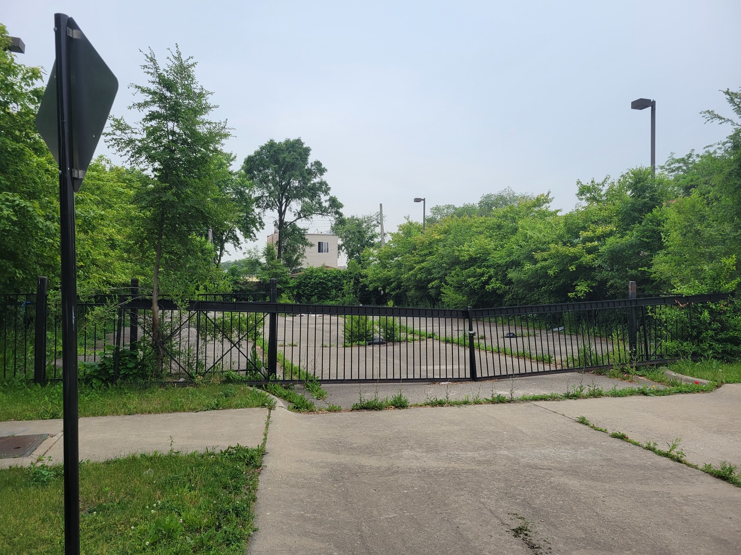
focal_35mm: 26
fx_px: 557
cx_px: 370
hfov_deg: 67.3
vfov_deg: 53.1
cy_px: 278
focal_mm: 5.4
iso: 40
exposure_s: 1/694
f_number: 1.8
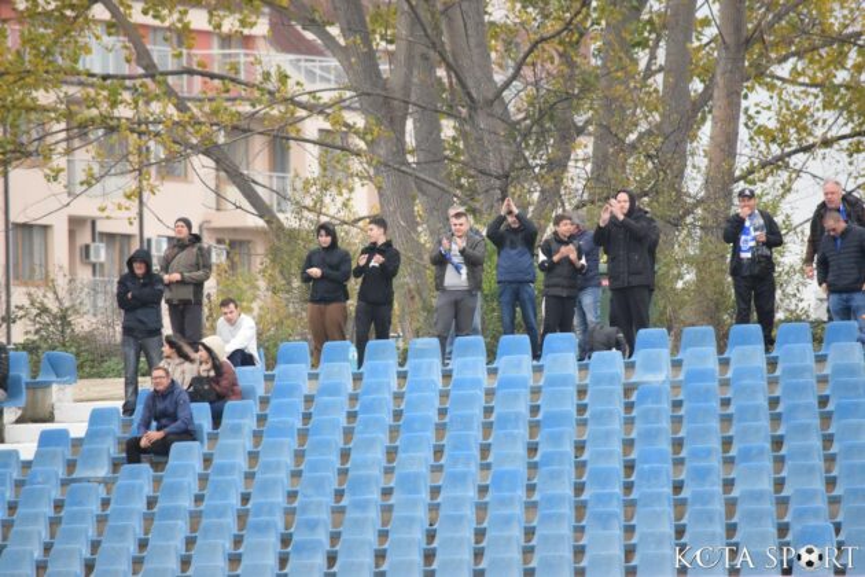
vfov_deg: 3.1
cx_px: 432
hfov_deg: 4.6
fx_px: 10812
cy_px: 288
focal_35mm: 450
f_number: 5.6
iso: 3200
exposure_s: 1/800
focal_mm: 300
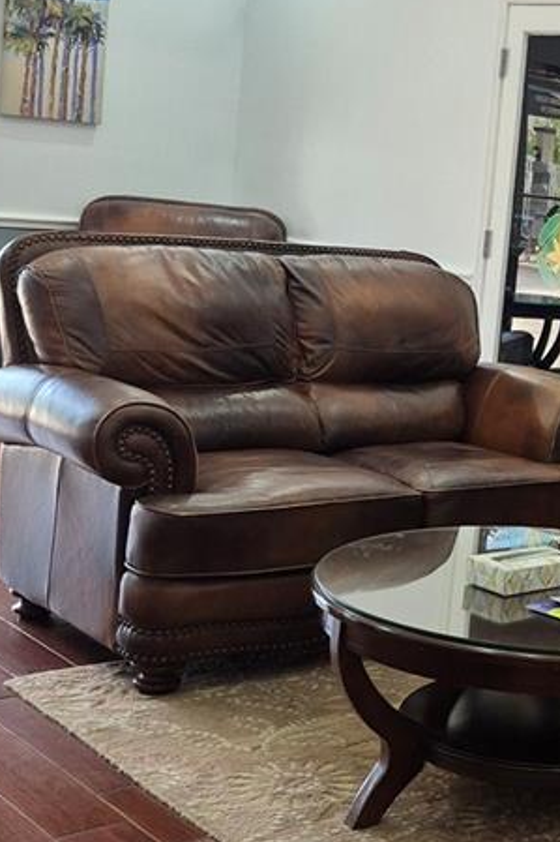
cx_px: 727
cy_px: 323
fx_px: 1494
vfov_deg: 31.3
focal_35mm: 64
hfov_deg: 19.6
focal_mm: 5.4
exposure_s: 1/120
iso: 160
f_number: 1.8
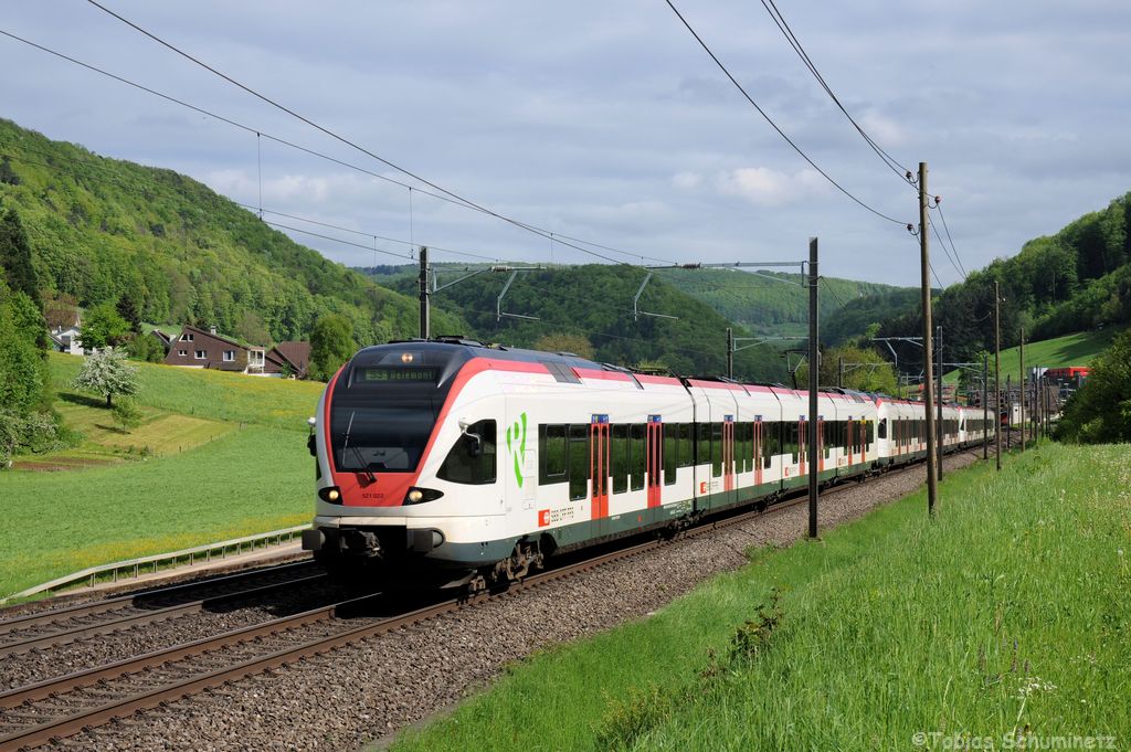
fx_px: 2119
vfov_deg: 20.1
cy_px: 376
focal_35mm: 68
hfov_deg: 29.9
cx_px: 566
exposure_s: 1/640
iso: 250
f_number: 9
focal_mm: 45
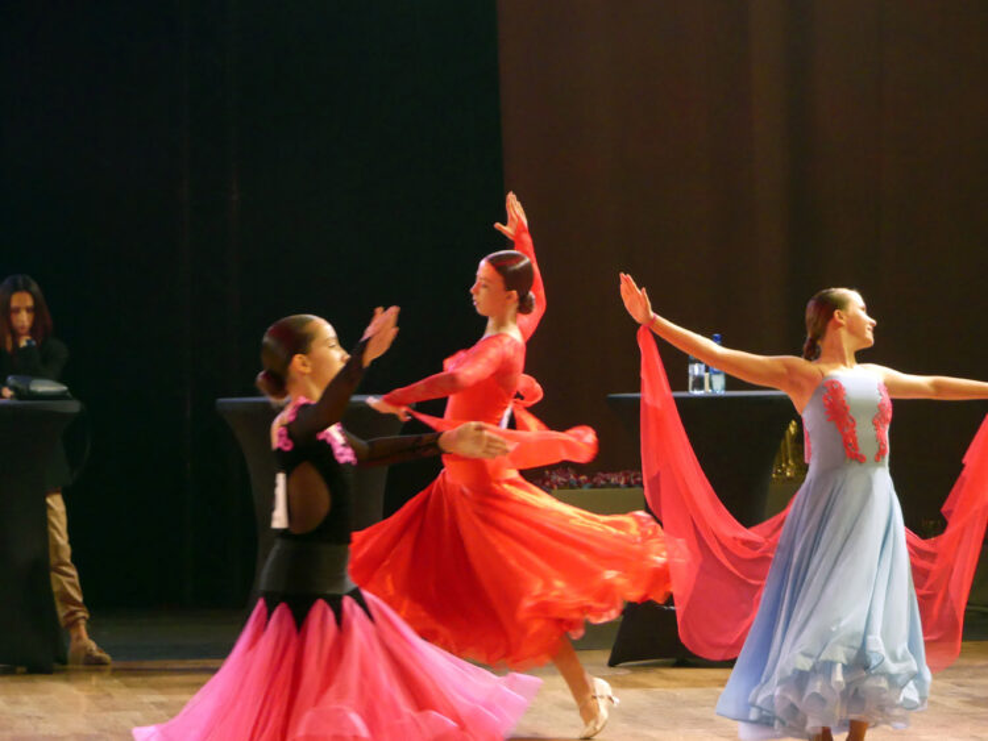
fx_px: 6024
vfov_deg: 7.0
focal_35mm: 211
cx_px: 494
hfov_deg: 9.4
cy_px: 370
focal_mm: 37.9
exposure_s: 1/80
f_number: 2.8
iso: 640
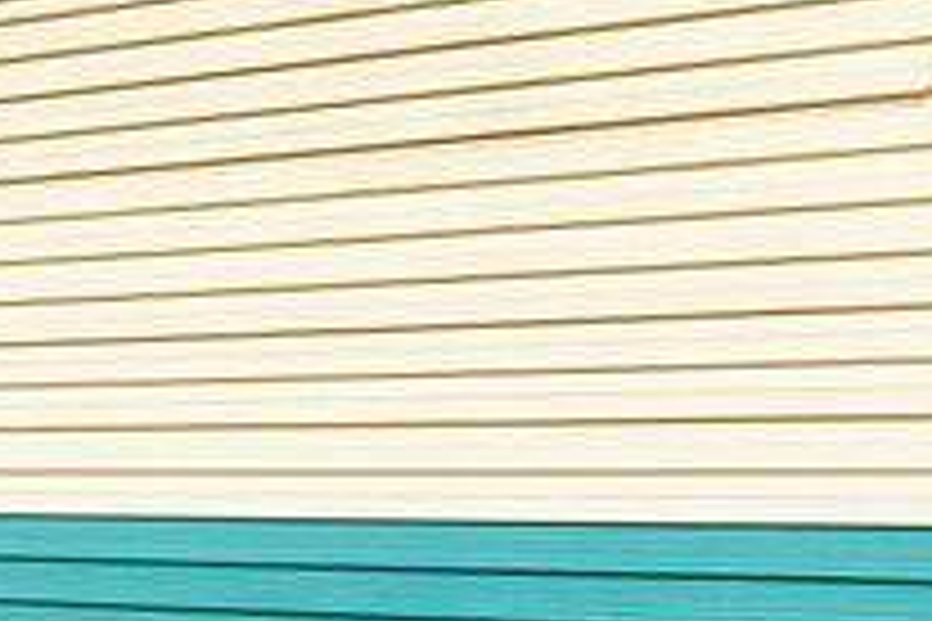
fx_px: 2109
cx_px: -387
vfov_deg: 16.2
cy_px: -101
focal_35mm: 81
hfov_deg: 21.6
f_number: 11
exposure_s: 1/400
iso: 100
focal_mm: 11
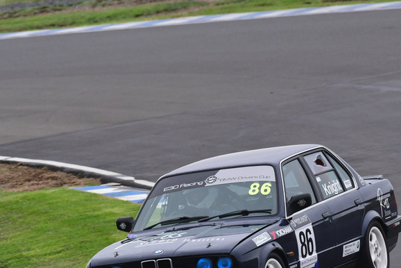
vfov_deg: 1.5
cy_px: 176
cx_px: 275
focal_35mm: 935
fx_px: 10420
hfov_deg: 2.2
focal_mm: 450
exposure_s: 1/640
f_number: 9
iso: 1250
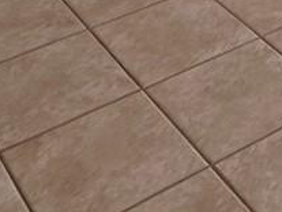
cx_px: 387
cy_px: -330
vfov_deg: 11.1
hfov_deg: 16.9
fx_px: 881
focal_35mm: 108
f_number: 2.2
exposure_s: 1/178
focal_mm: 2.22
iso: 40
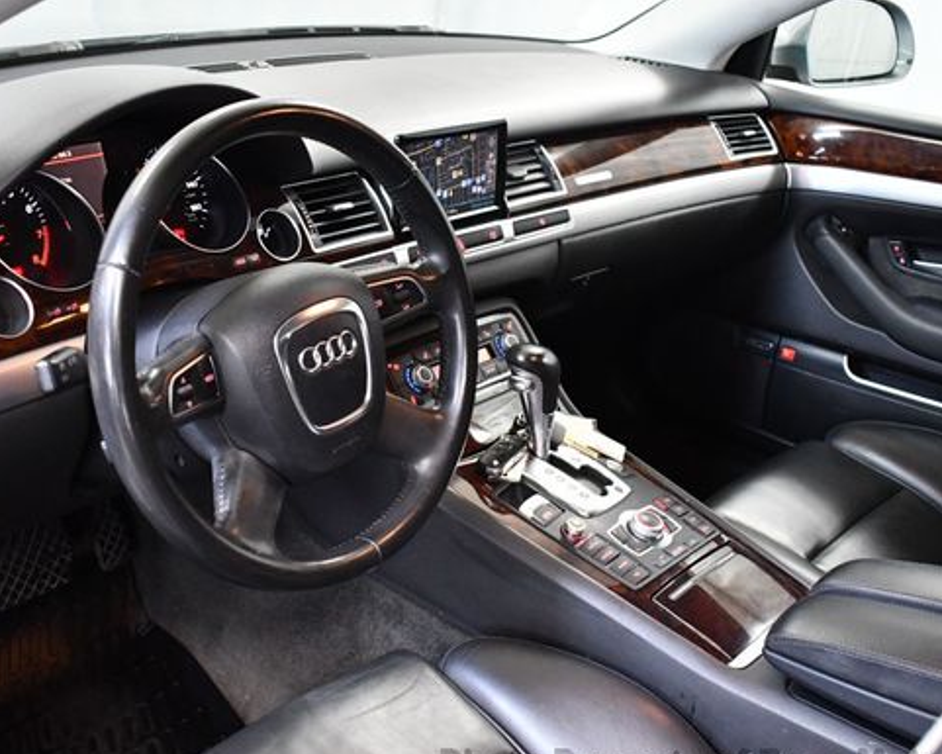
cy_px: 384
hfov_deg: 41.1
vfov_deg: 33.4
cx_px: 417
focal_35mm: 45
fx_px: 1255
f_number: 3.5
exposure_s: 1/100
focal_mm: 18
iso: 3200
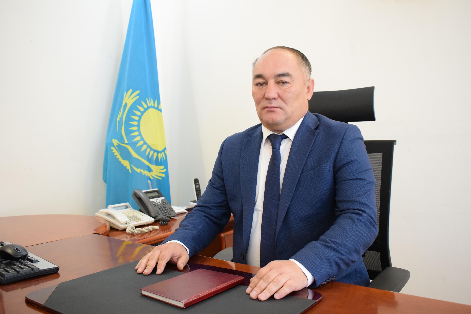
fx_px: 432
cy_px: 157
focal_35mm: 33
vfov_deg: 40.0
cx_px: 236
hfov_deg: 57.2
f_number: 5
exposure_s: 1/100
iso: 2000
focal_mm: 22
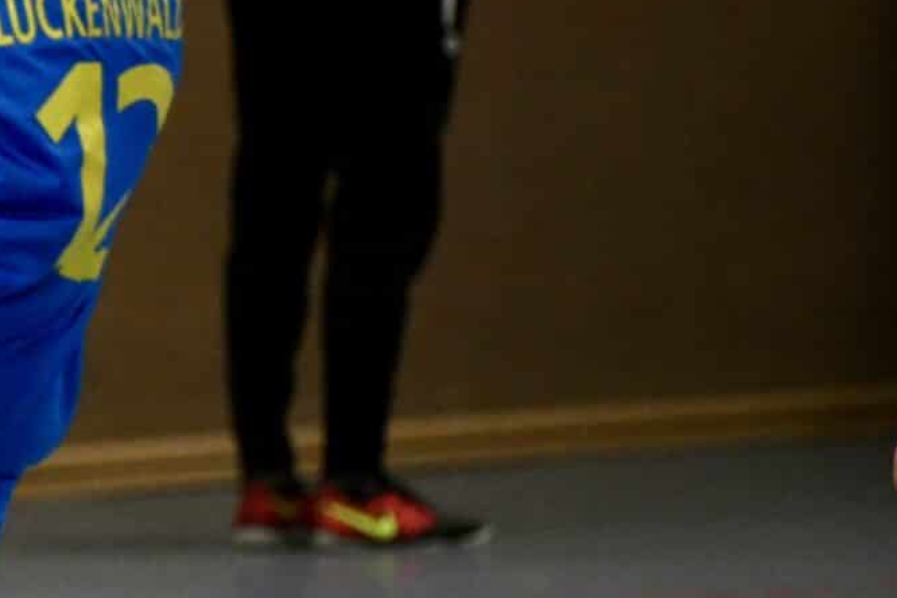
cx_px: -135
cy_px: 321
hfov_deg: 3.5
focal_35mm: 584
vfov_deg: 2.4
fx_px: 14550
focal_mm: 190
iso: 5000
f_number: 2.8
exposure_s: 1/1250
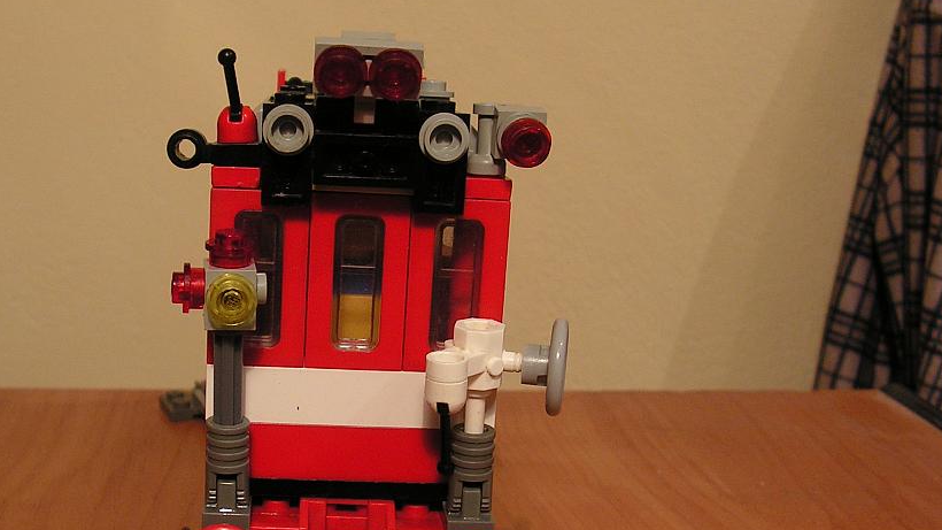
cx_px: 363
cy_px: 338
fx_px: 1224
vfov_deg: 24.3
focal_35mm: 49
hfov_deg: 41.8
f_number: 3.2
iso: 100
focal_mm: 6
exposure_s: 1/4
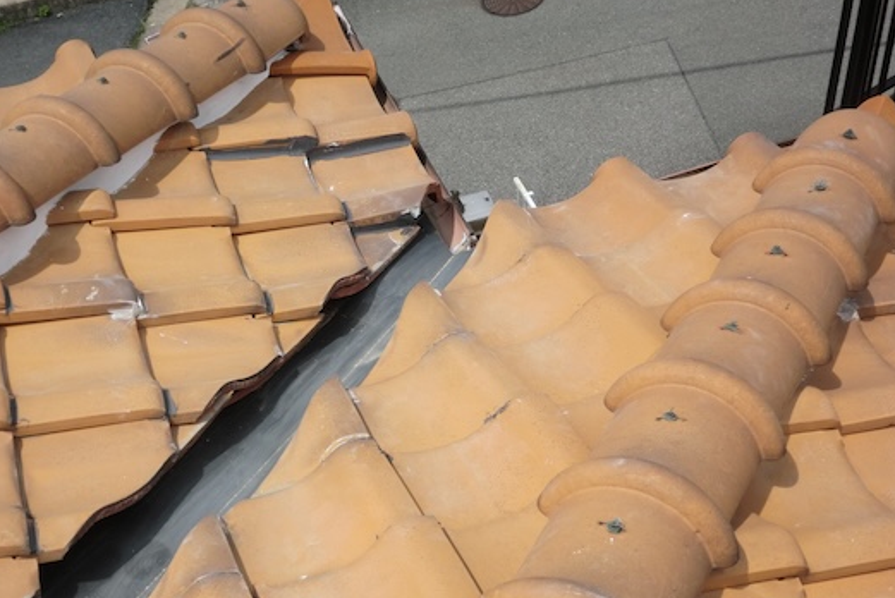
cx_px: 352
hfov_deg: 33.3
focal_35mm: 60
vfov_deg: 22.6
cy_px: 380
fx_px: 1492
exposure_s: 1/800
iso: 50
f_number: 3.4
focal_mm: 8.46
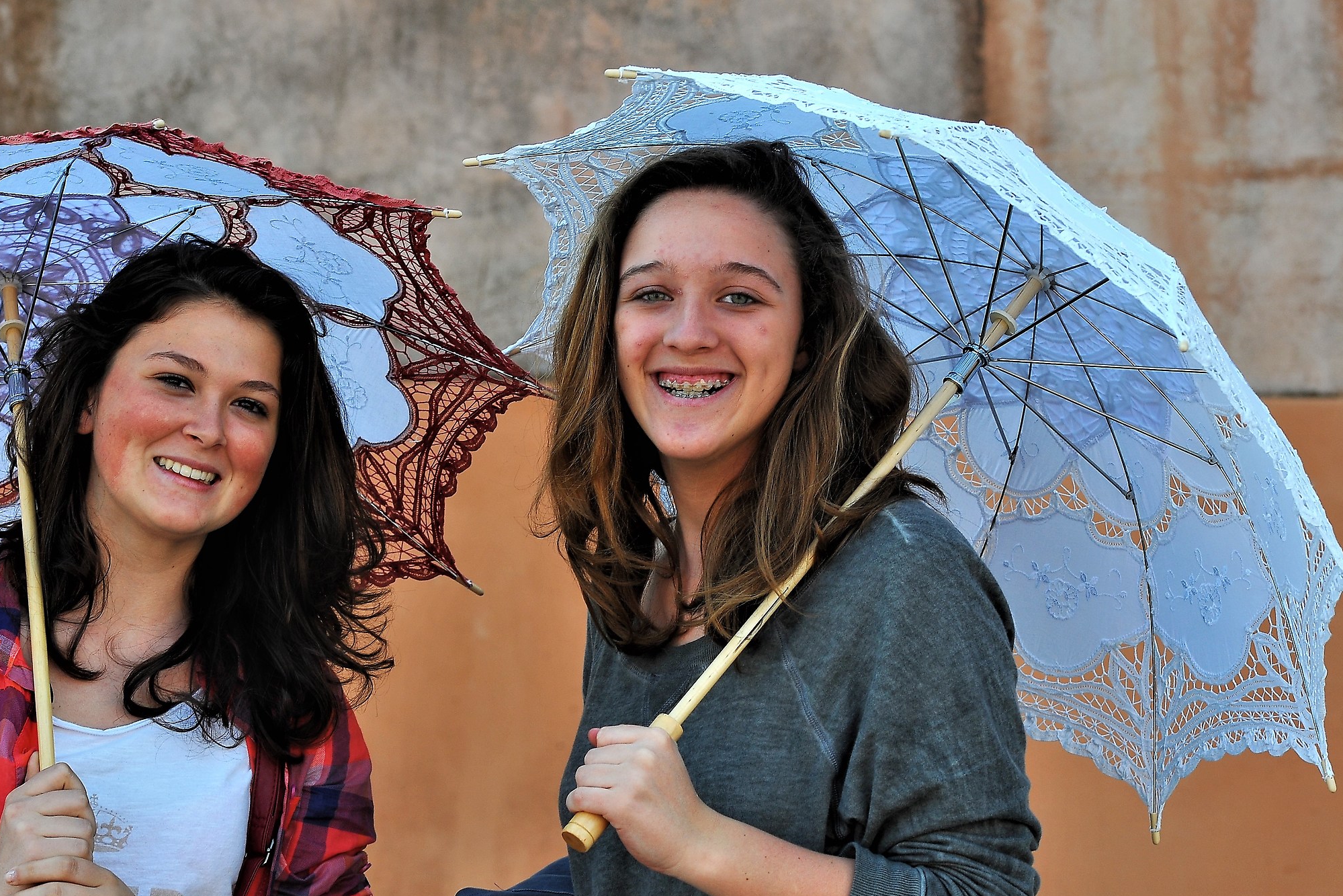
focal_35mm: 42
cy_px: 461
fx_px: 1567
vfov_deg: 31.9
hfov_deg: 46.2
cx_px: 562
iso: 450
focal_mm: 35
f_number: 5.6
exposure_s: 1/320
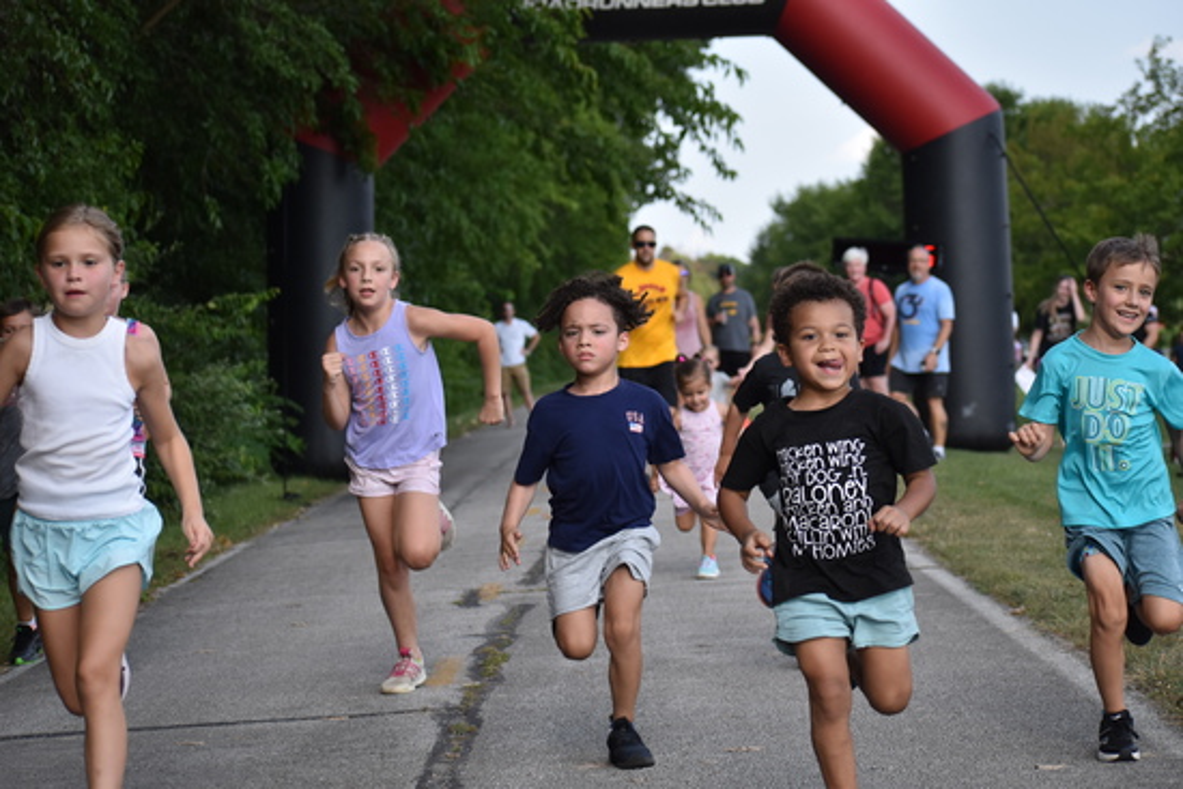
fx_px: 3451
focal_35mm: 105
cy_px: 394
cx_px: 592
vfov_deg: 13.0
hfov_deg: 19.5
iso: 400
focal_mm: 70
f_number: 5
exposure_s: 1/1250
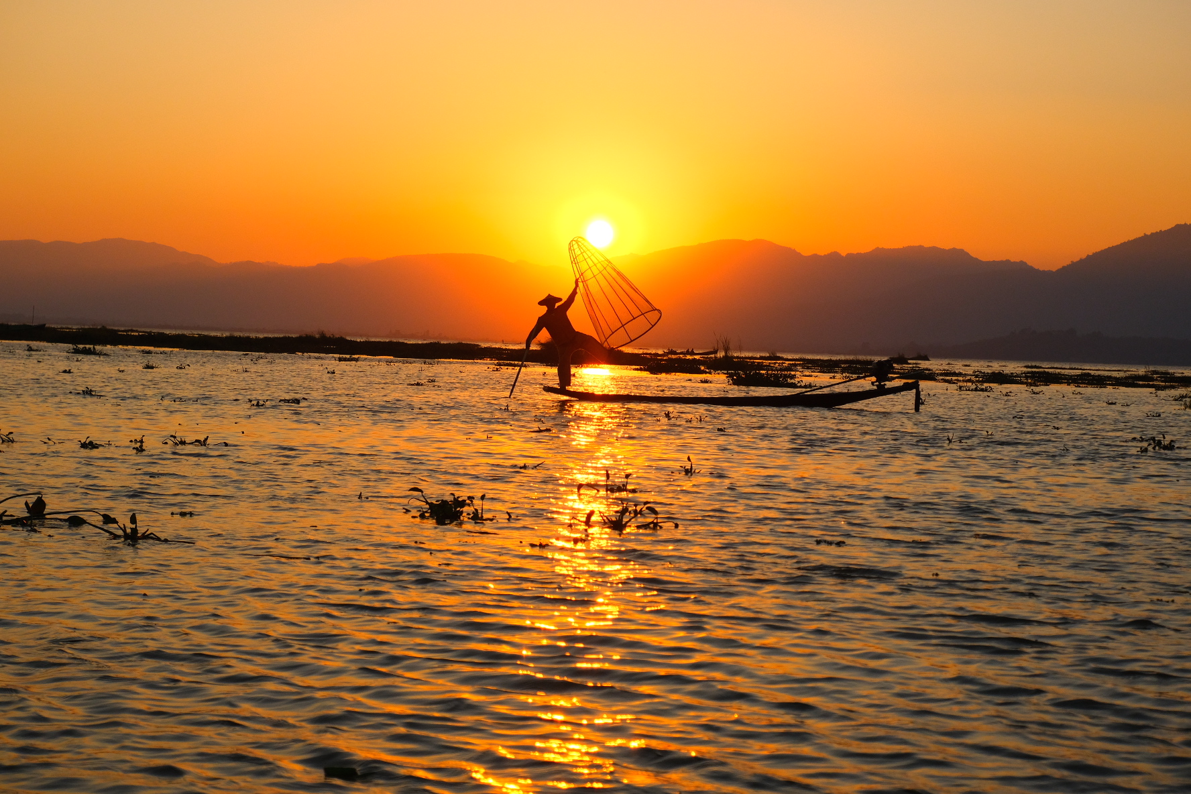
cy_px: 397
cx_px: 596
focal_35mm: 68
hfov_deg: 29.7
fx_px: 2249
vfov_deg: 20.0
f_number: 5.6
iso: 800
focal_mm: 45
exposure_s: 1/2900
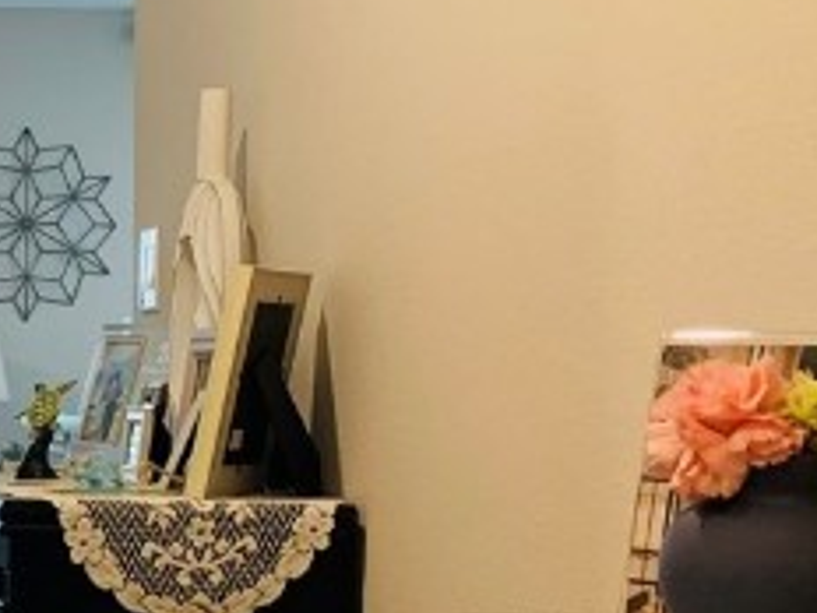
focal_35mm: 115
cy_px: 282
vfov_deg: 12.9
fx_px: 2714
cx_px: -225
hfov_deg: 16.3
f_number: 1.8
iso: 160
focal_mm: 4.25
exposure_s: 1/60
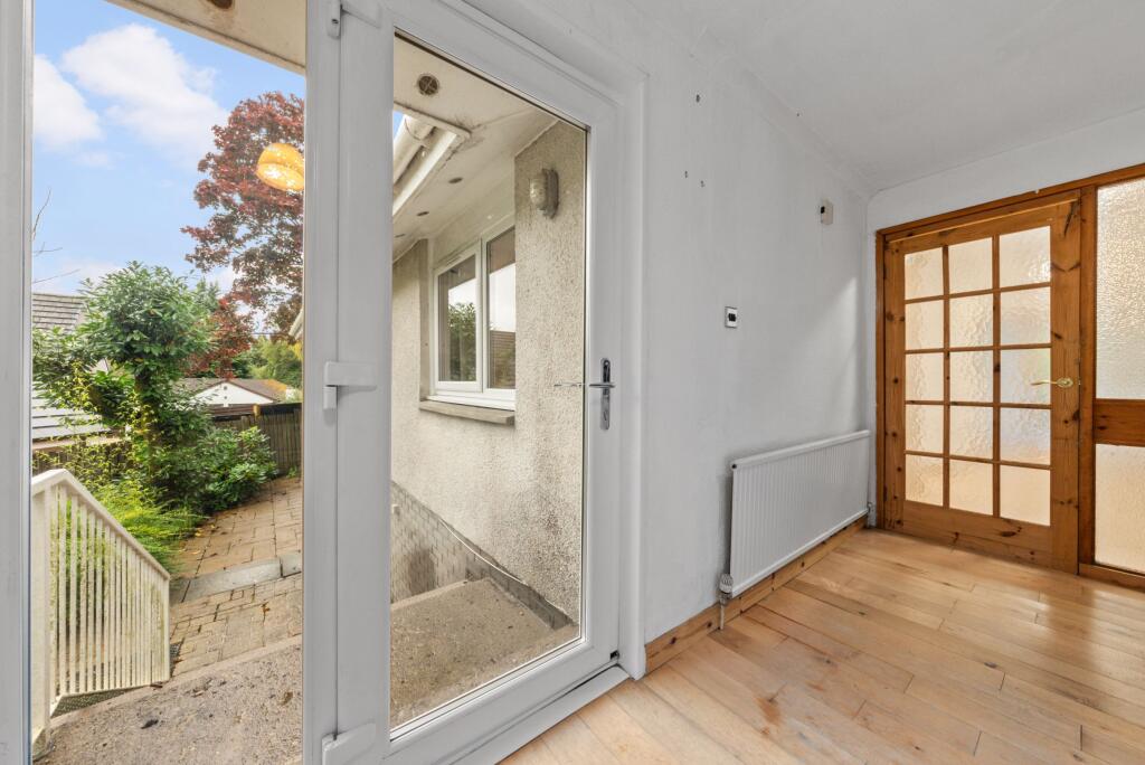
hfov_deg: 112.6
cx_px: 572
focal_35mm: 12
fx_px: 382
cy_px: 382
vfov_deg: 90.1
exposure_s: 1/3
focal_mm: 12
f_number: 11
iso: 800
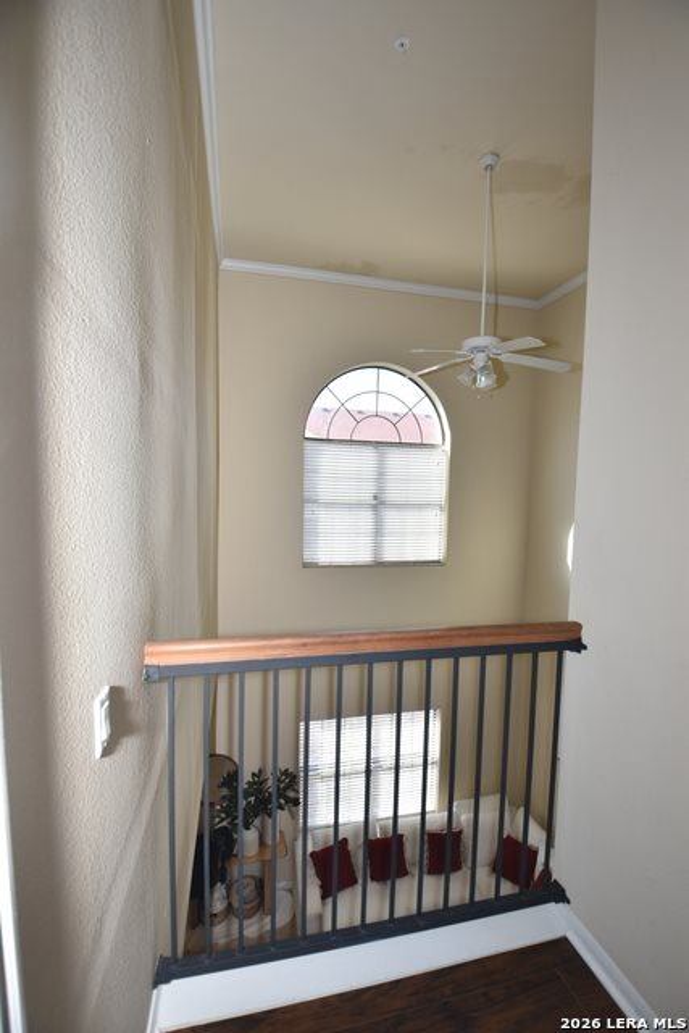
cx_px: 344
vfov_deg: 100.4
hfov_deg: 77.4
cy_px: 516
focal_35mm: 15
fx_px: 430
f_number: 5
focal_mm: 10
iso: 250
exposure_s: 1/200
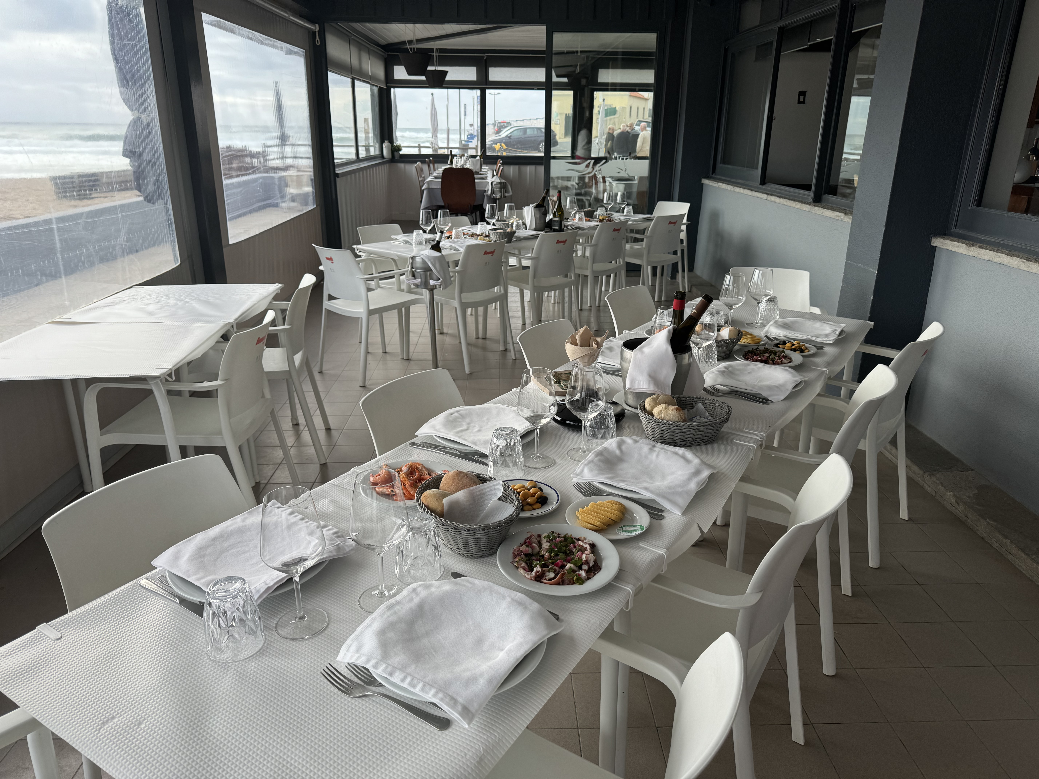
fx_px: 720
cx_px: 520
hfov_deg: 71.6
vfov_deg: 56.8
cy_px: 390
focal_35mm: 24
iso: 80
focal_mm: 6.76
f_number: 1.78
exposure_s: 1/477
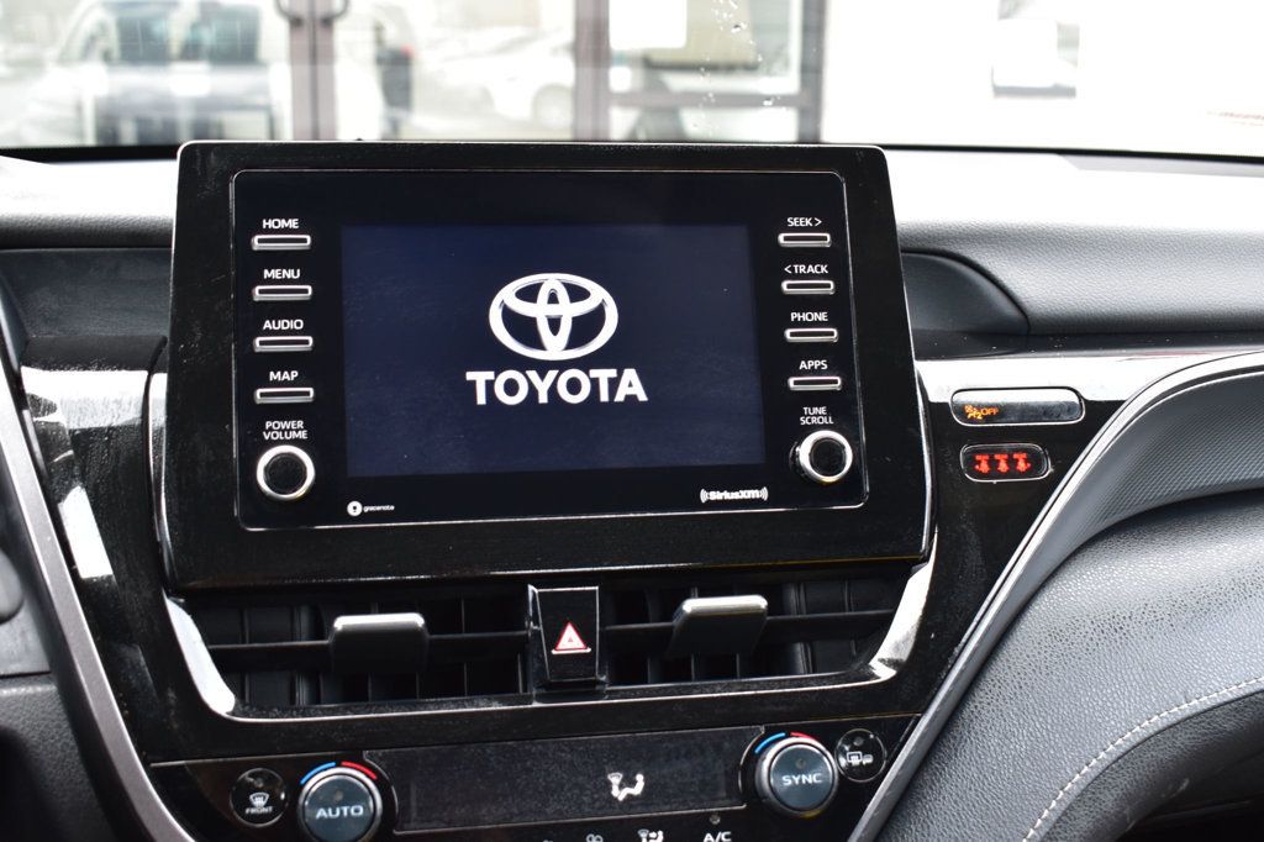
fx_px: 1474
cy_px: 421
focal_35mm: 42
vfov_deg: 31.9
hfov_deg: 46.4
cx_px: 632
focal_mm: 28
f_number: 7.1
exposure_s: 1/25
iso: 400
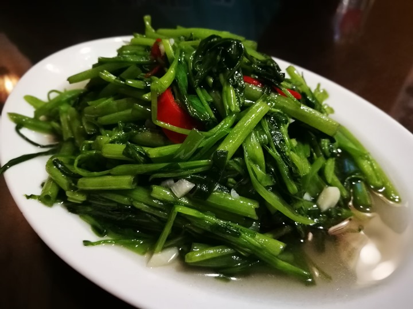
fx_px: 322
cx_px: 206
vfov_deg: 51.4
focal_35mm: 27
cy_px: 154
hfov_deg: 65.3
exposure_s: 1/17.1
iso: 640
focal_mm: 4.5
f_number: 4
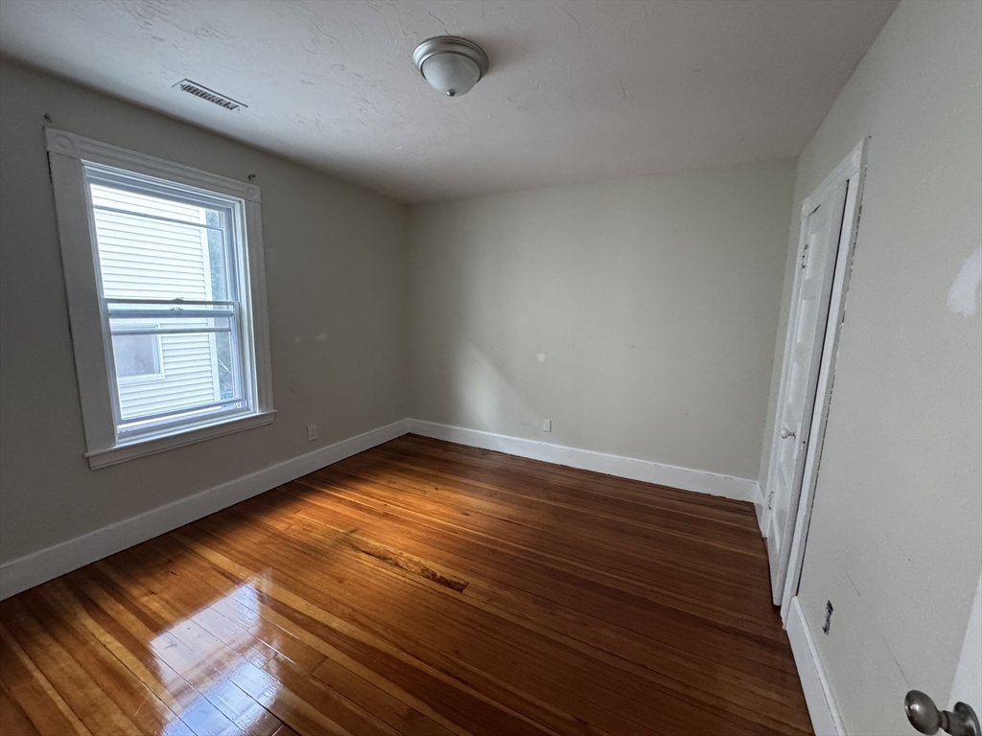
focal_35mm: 14
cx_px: 491
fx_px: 397
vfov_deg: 85.7
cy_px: 368
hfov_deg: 102.1
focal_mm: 2.22
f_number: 2.2
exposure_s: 1/60
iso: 500
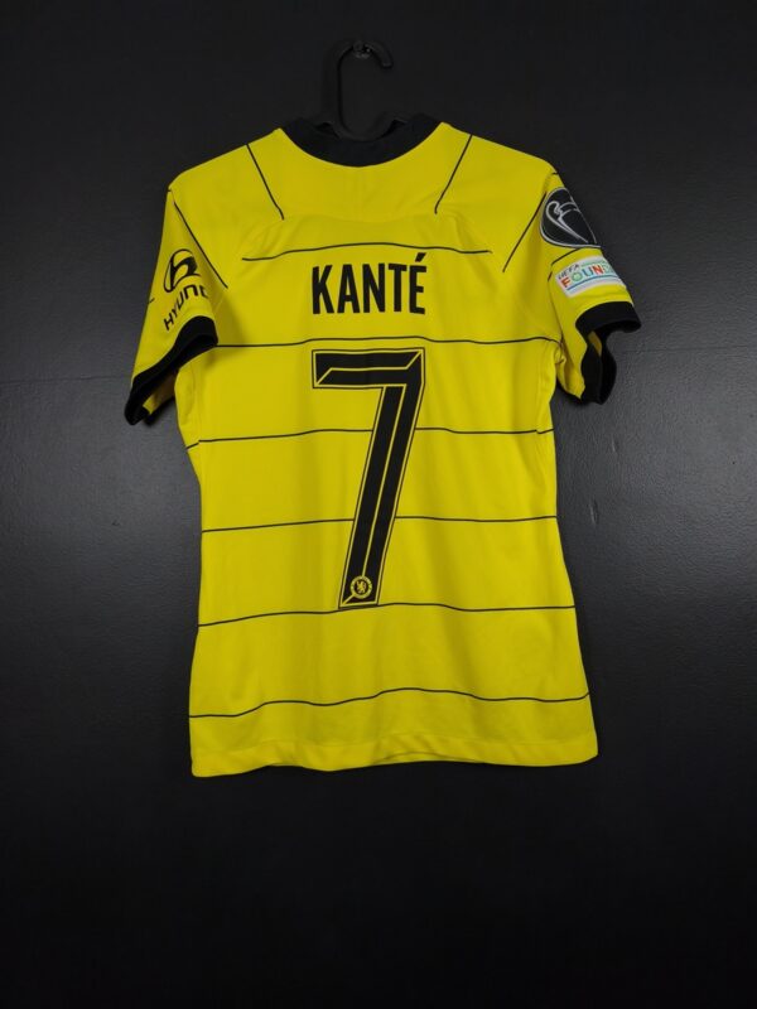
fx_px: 671
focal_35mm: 23
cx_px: 378
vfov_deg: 73.9
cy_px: 504
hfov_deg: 58.9
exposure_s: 1/160
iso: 400
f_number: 1.6
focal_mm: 6.57
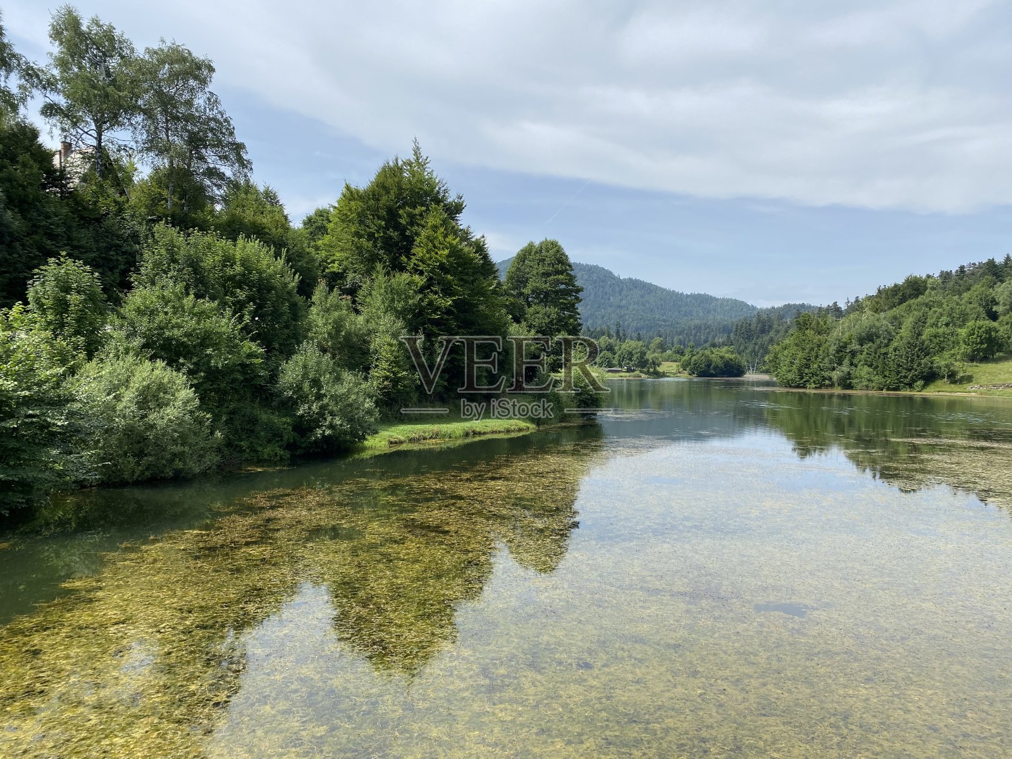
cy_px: 380
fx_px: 760
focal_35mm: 26
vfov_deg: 53.1
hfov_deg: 67.3
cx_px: 506
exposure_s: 1/2571
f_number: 1.8
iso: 32
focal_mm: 4.25
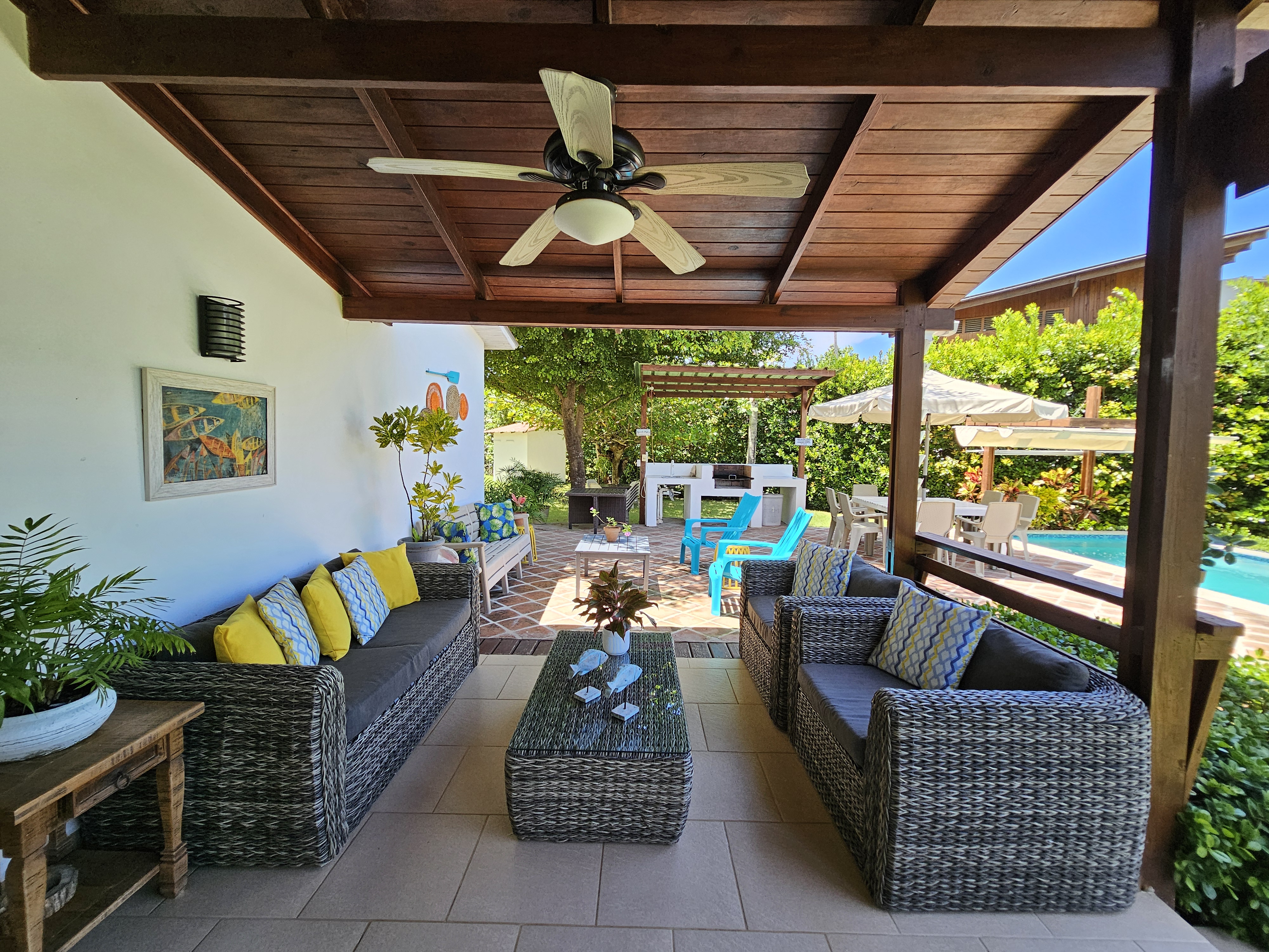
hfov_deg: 106.2
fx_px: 477
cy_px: 476
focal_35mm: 13
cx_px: 634
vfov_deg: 89.9
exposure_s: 1/289
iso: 64
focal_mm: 2.2
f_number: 2.2
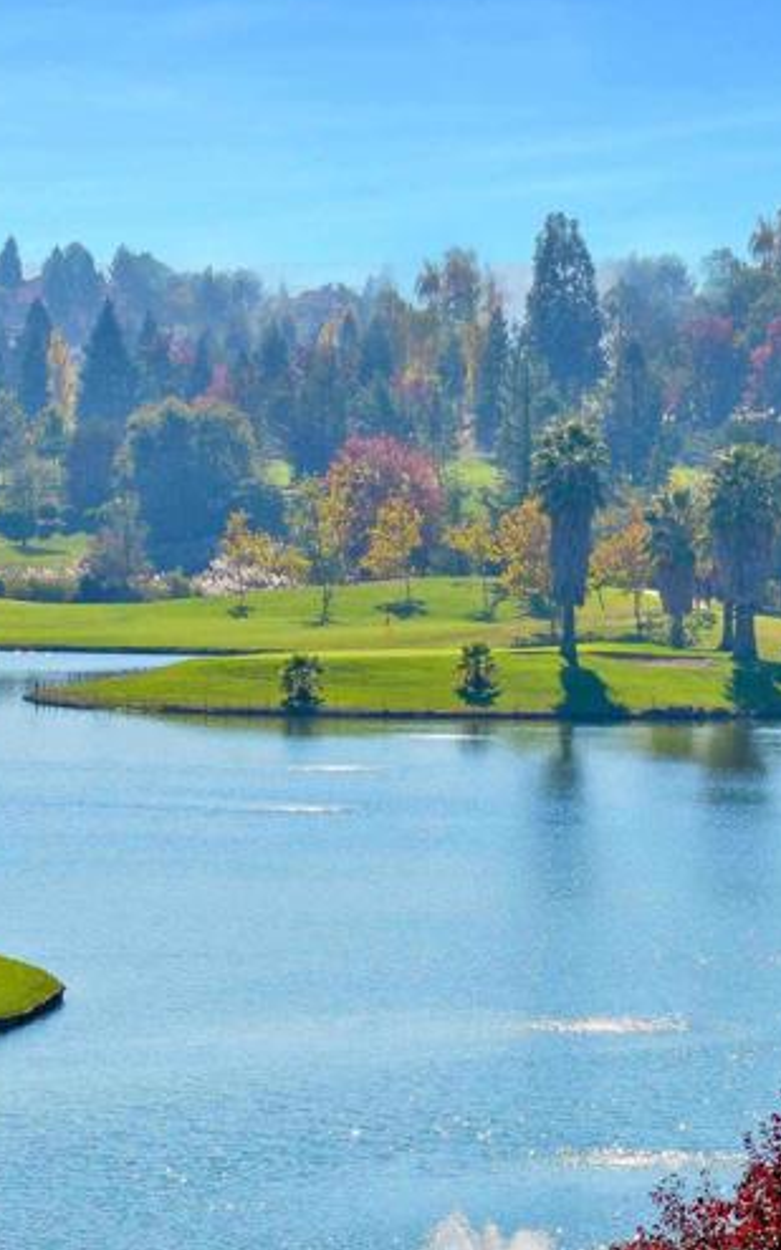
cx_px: 571
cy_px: 492
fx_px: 7533
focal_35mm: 221
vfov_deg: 9.5
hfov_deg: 5.9
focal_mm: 70
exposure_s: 1/500
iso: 320
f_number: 11
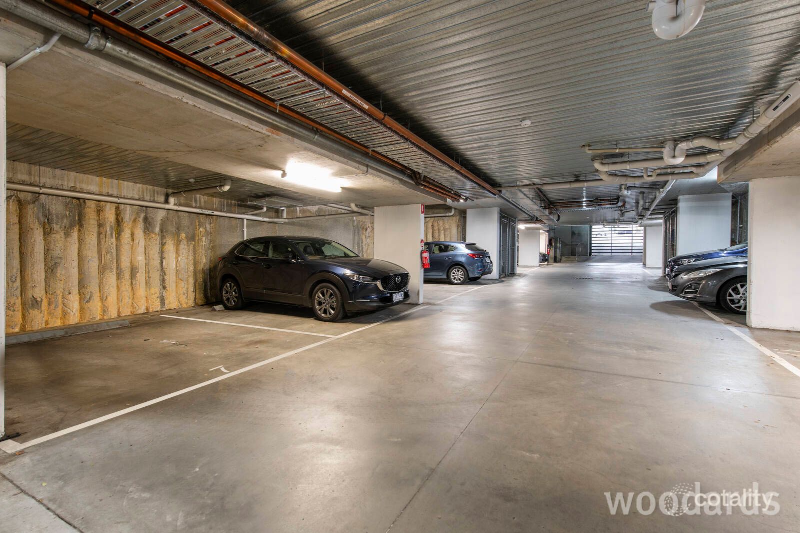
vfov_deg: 70.4
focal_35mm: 17
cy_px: 266
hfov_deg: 93.3
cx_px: 400
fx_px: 378
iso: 500
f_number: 7.1
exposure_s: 1/1.67
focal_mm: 17
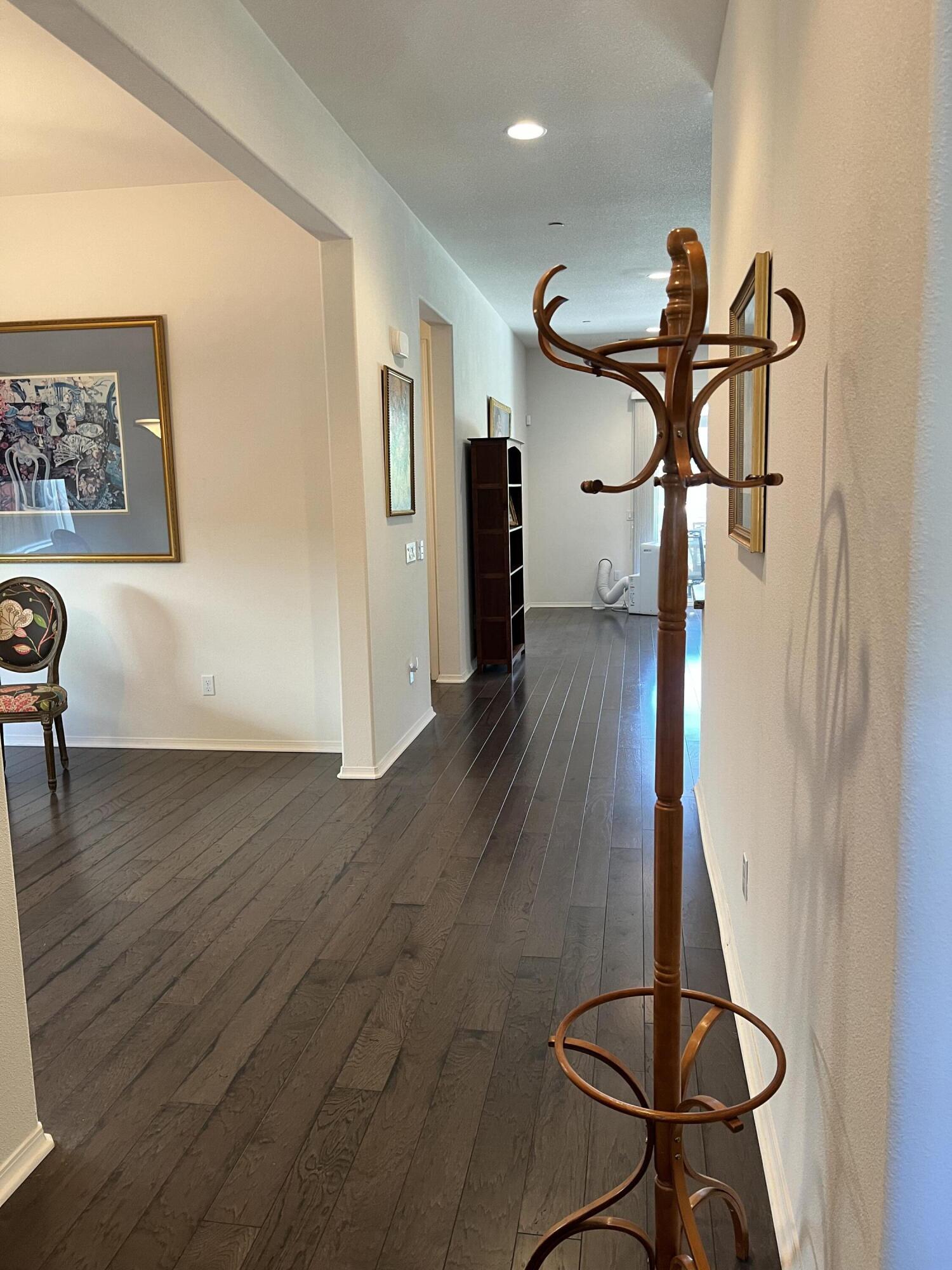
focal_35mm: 26
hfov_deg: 53.1
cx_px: 476
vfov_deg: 67.3
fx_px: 953
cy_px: 635
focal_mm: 5.7
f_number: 1.5
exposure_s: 1/60
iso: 160
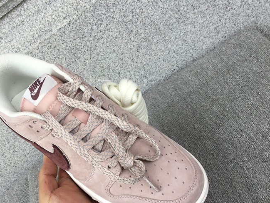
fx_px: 335
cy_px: 130
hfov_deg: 43.6
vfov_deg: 33.4
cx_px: 106
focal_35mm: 43
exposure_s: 1/100
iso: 25
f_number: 2.4
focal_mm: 3.3
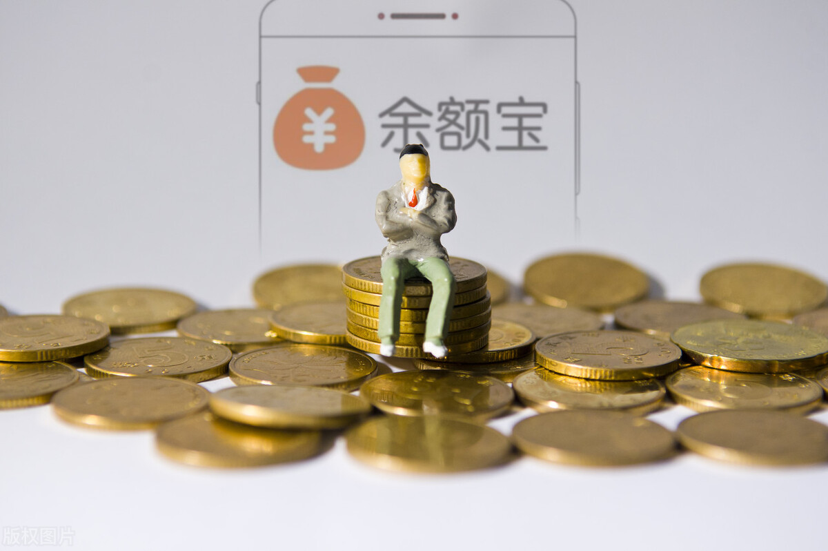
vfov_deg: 16.5
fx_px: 1896
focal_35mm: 82
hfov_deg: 24.6
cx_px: 414
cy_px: 276
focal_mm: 55
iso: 400
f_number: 5
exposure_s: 1/100
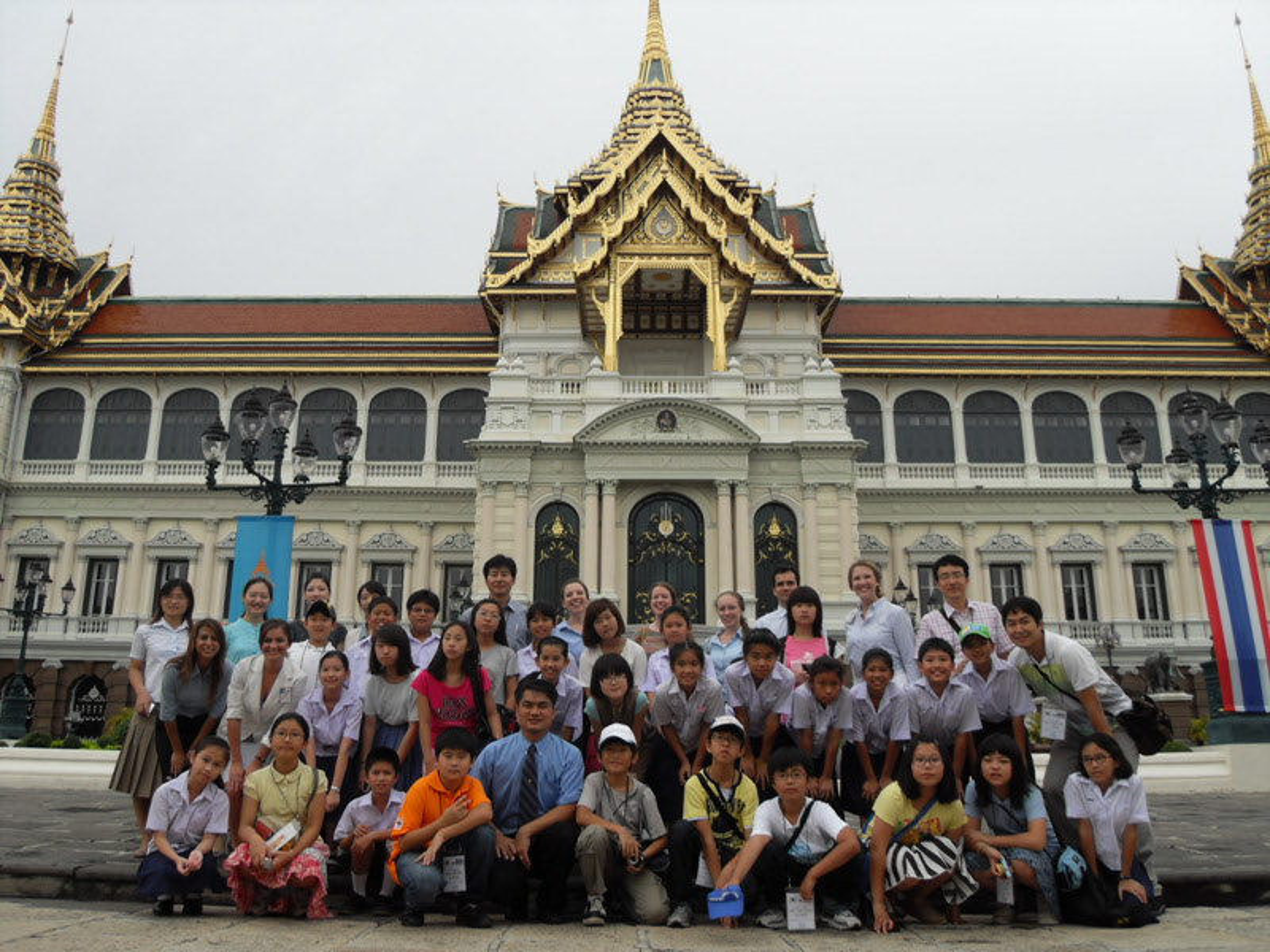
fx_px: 1027
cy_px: 476
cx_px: 635
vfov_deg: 49.7
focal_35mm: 28
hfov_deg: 63.4
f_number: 7.1
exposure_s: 1/125
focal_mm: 6
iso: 80
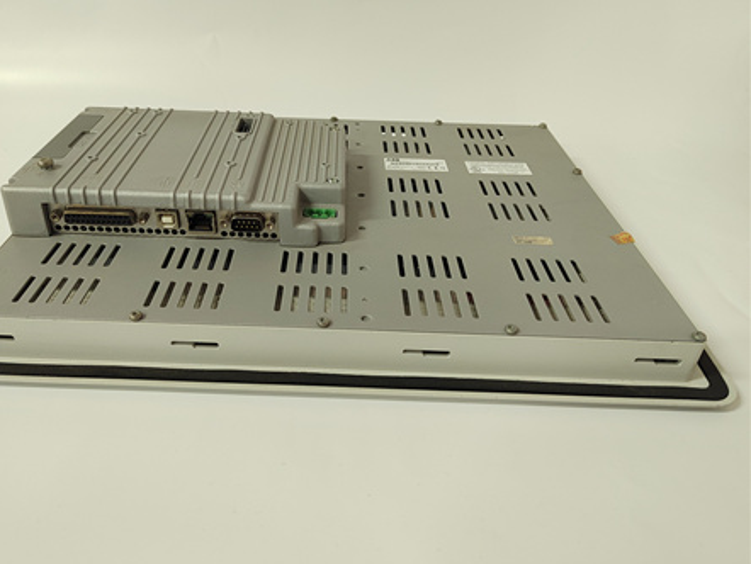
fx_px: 564
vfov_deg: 53.1
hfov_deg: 67.0
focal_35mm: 26
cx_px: 328
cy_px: 288
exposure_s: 1/60
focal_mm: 5.52
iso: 1653
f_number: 1.9
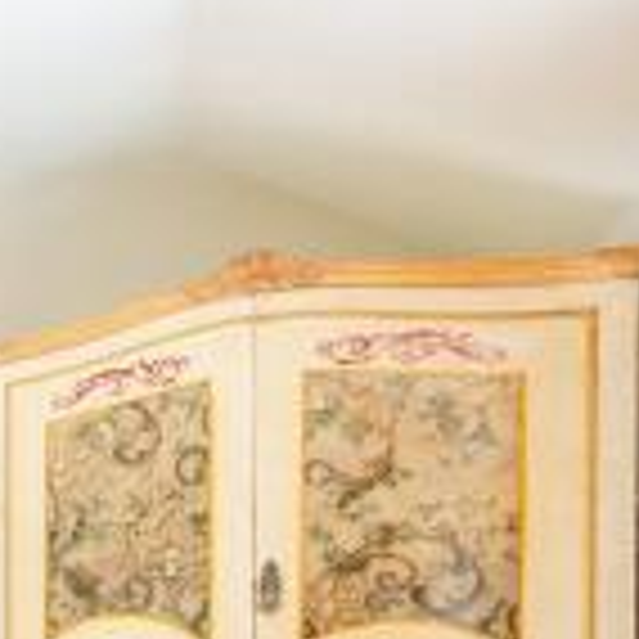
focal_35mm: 40
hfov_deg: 25.6
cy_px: 596
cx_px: -400
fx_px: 835
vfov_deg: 38.4
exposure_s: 1/80
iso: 100
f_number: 8
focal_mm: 14
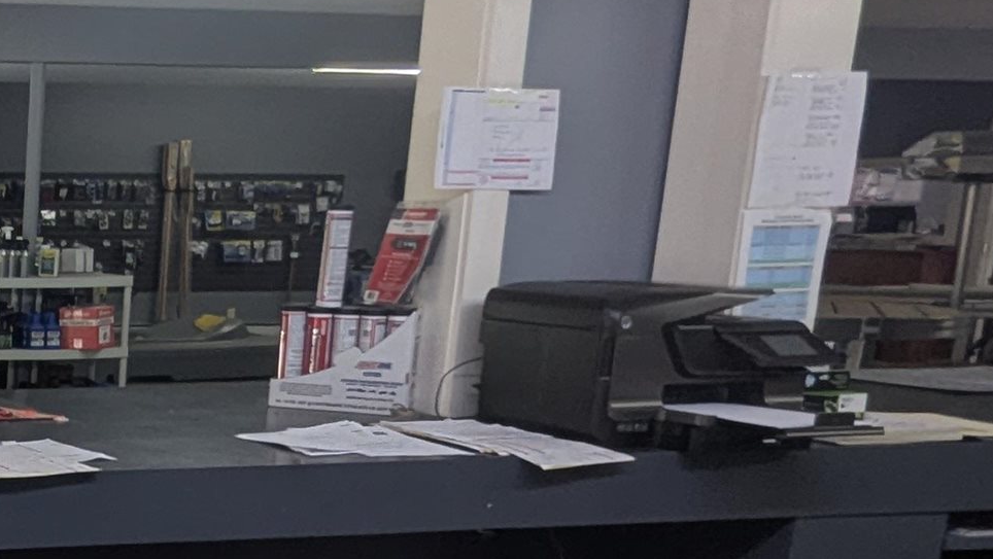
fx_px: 1185
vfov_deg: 26.2
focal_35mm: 45
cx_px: -423
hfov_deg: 30.4
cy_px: 415
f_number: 2.2
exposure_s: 1/194
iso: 40
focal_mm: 1.95
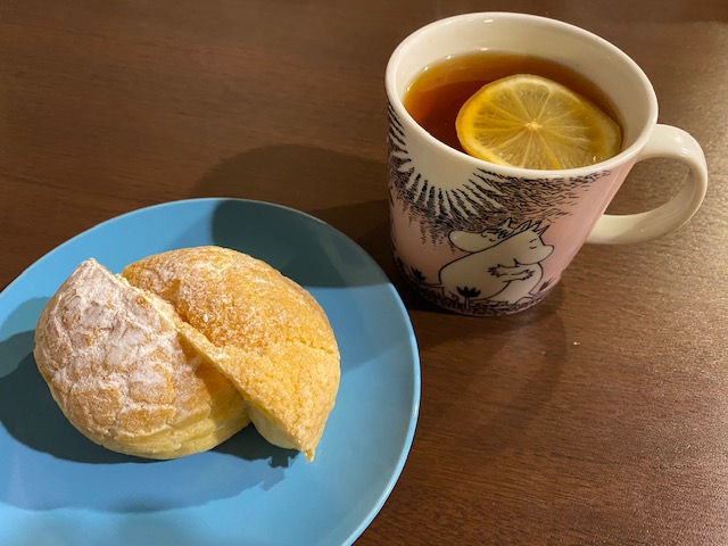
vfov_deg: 53.1
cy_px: 273
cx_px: 364
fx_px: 547
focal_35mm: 26
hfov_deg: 67.3
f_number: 1.8
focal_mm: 4.25
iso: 640
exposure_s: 1/34
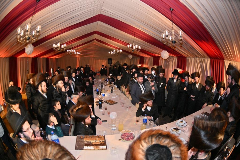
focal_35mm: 15
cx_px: 120
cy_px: 80
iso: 200
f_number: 2.8
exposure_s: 1/200
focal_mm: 10.5
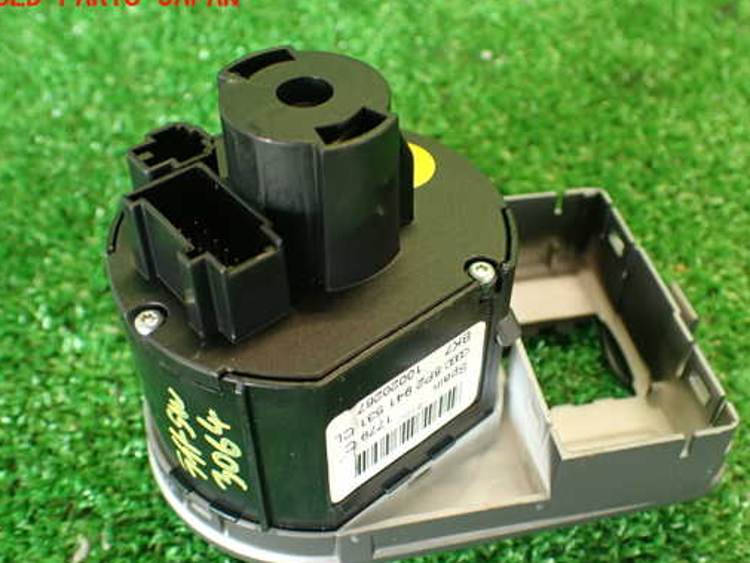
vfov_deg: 37.7
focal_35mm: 38
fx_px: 824
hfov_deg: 48.9
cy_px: 312
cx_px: 414
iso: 320
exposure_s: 1/30
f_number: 2.4
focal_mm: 5.79
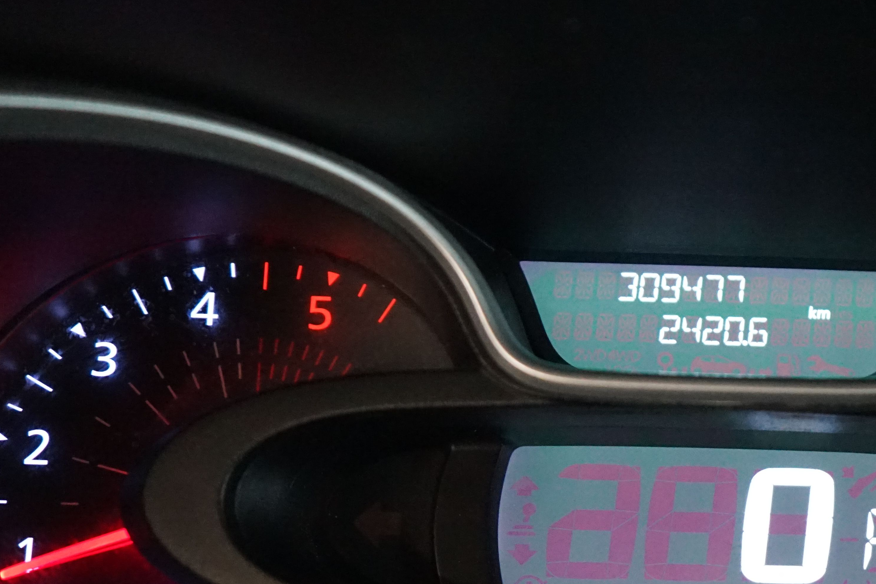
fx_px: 1776
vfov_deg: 18.3
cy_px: 554
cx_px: 783
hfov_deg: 26.8
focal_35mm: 73
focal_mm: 36
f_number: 4
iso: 6400
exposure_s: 1/50
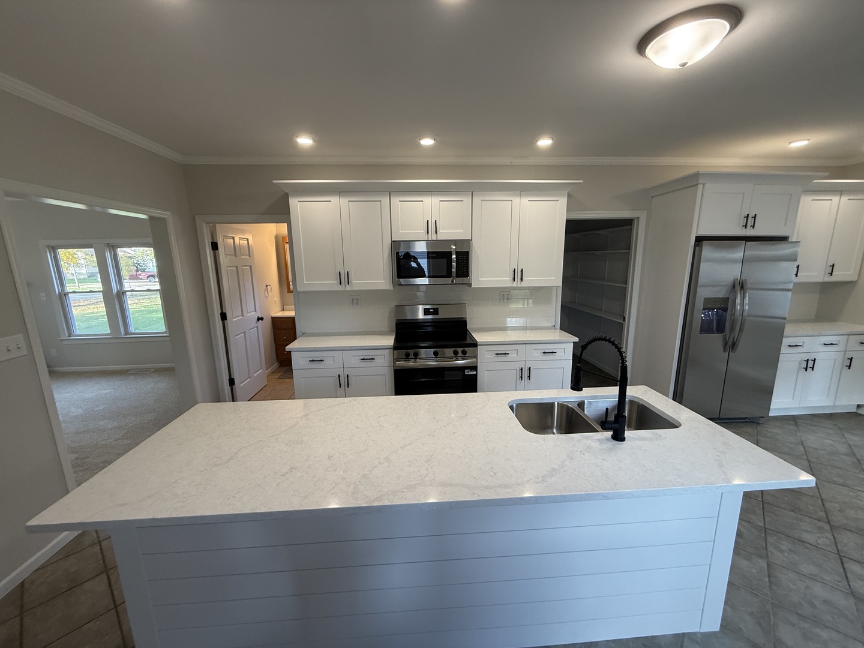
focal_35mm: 14
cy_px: 324
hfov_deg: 102.1
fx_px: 349
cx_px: 432
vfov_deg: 85.7
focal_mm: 2.22
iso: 200
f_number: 2.2
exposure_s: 1/120
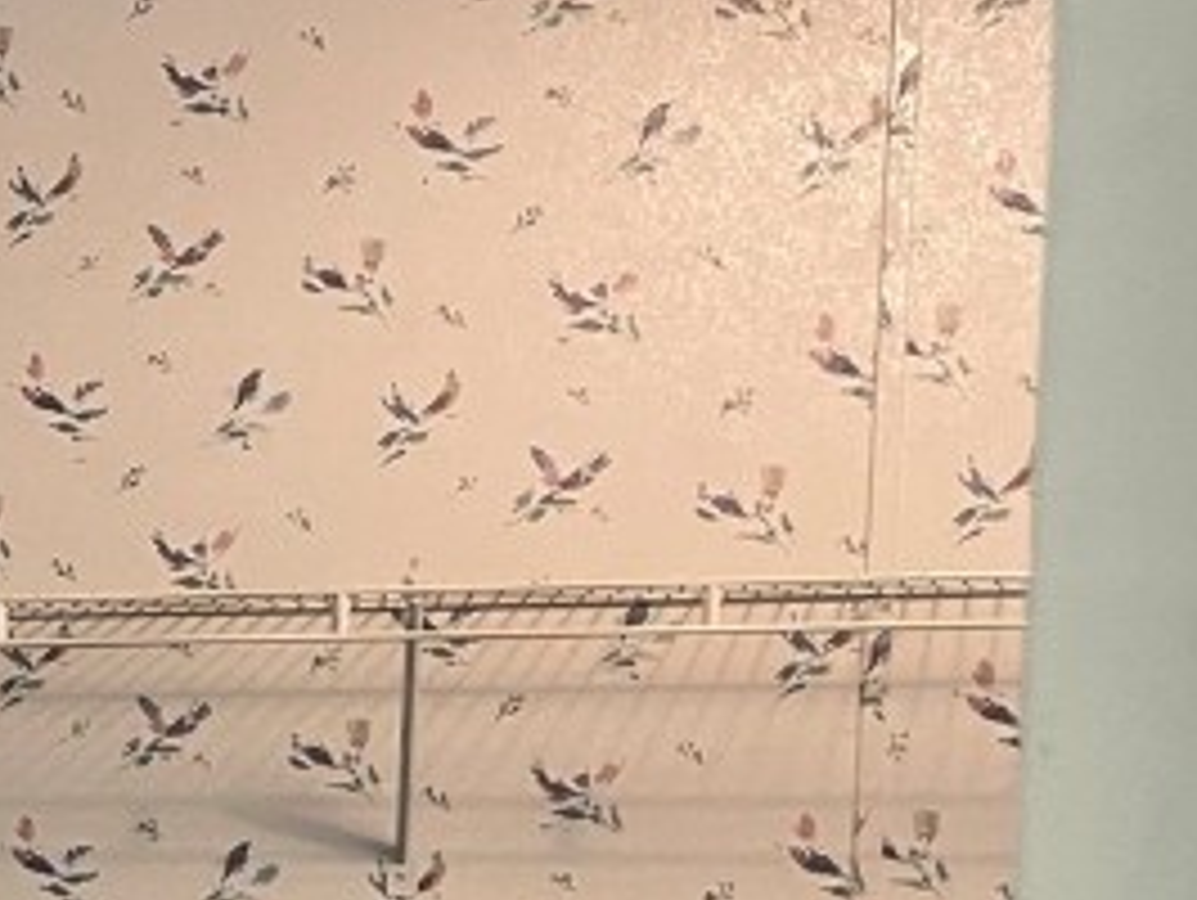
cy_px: 1053
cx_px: -922
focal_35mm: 100
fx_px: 3461
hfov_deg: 16.6
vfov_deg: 14.4
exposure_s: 1/60
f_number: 1.6
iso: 250
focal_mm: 5.1
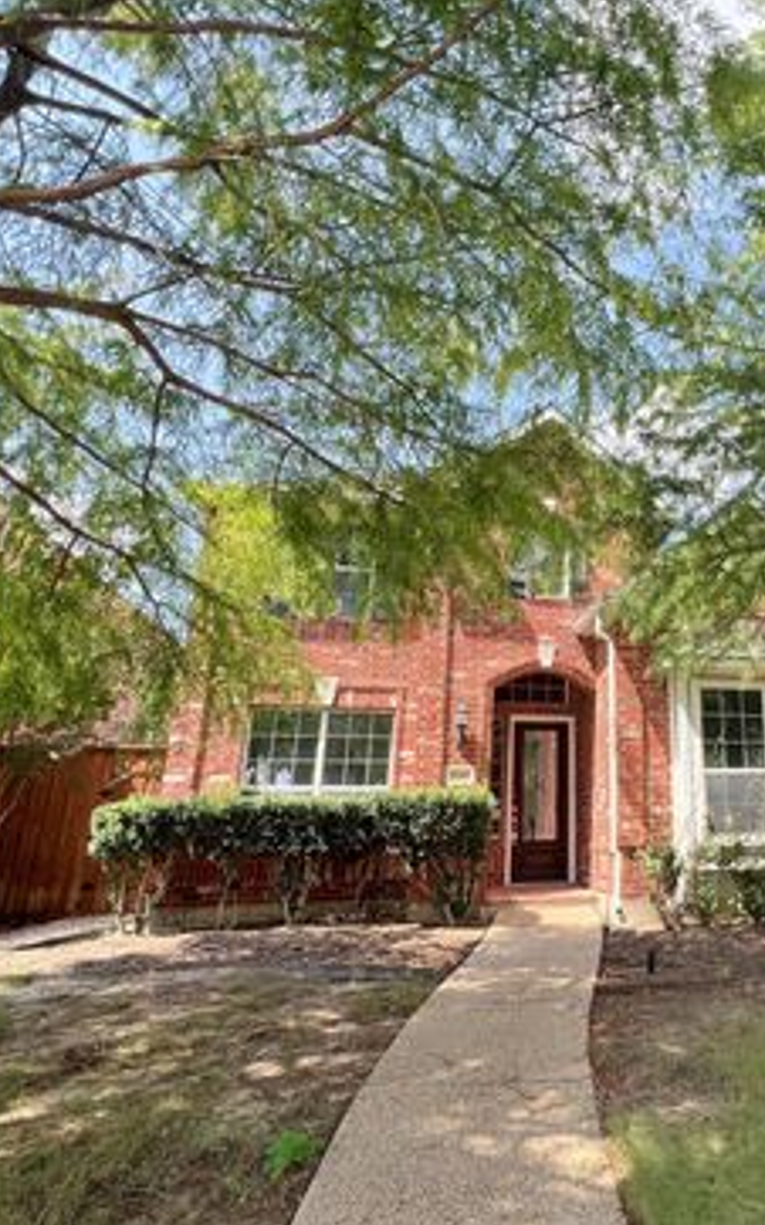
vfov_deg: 88.0
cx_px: 640
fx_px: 634
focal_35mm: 19
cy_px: 623
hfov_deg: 56.4
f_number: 1.8
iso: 32
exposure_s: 1/253
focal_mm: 1.57
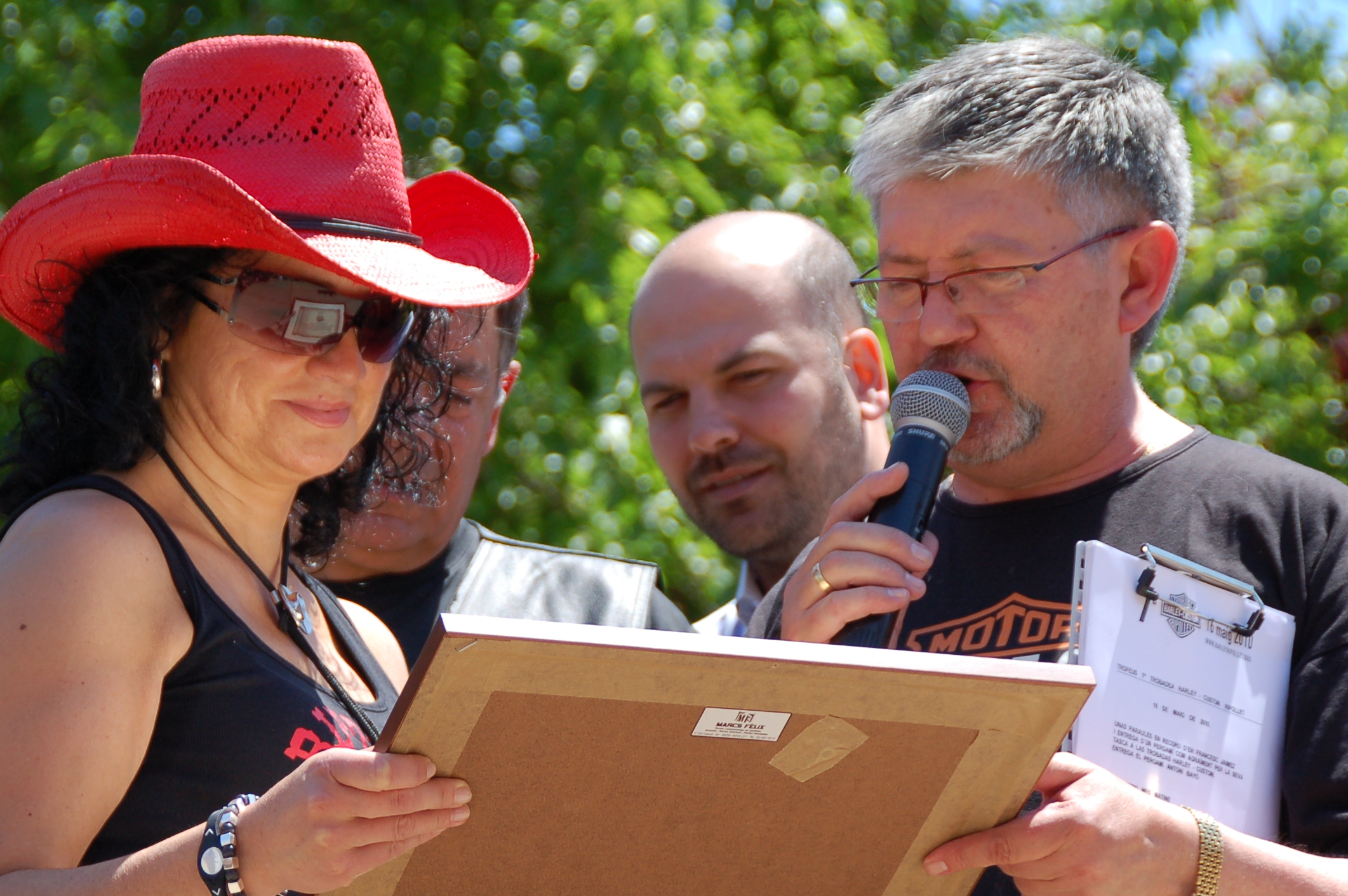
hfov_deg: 12.1
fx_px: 6360
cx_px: 632
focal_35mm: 170
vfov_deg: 8.1
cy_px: 573
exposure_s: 1/750
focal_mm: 80
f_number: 6.7
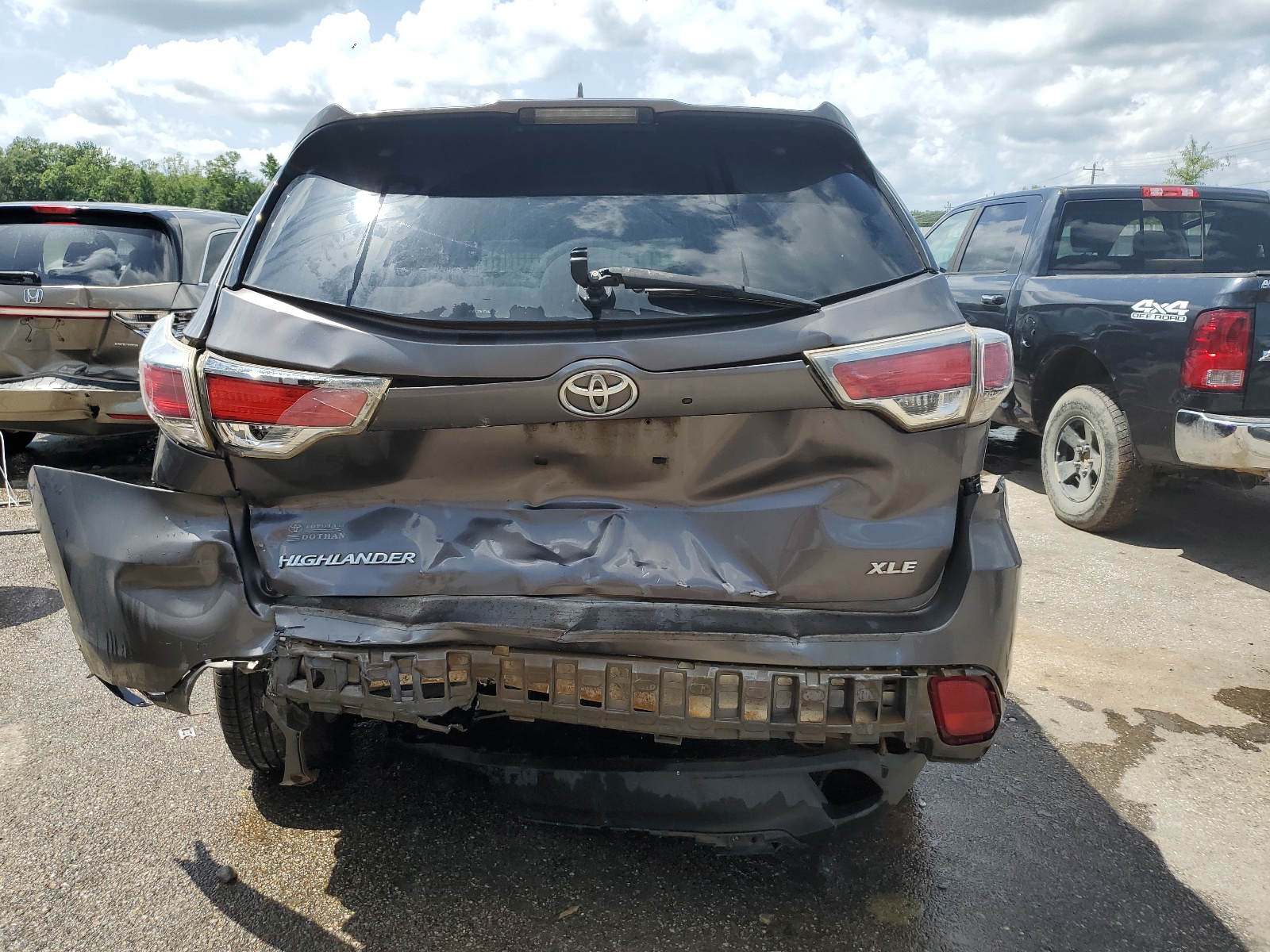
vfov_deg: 53.1
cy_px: 476
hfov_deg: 67.3
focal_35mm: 26
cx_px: 635
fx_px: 954
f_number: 1.5
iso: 50
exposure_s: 1/2500
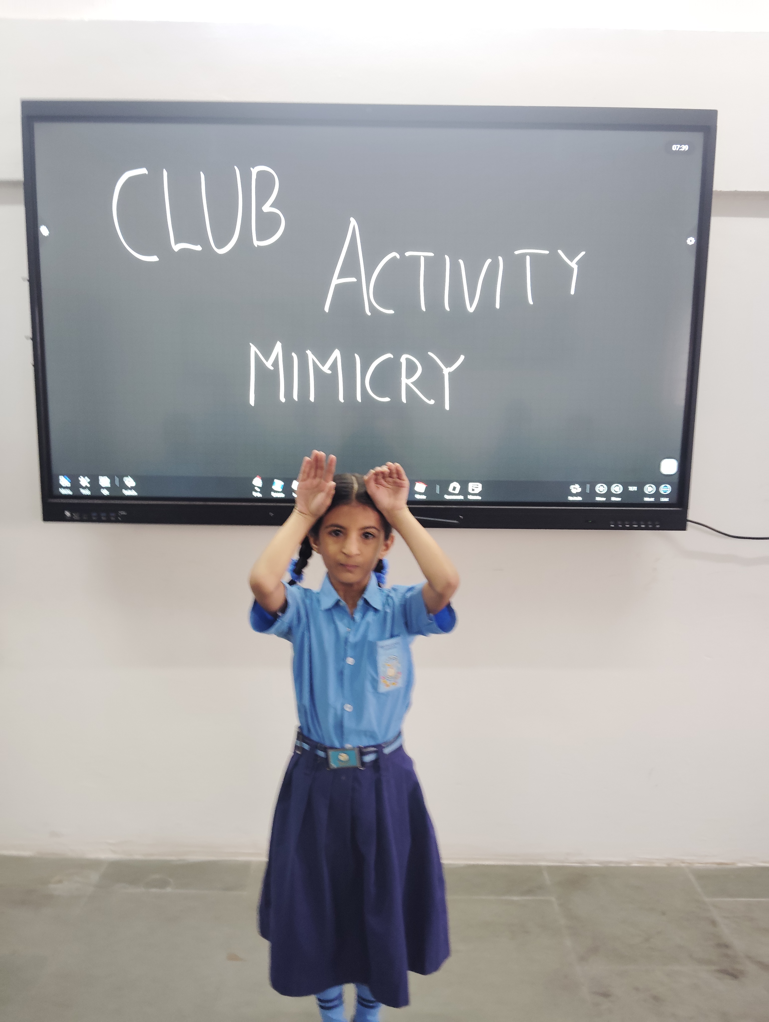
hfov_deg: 49.9
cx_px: 384
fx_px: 827
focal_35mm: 28
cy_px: 511
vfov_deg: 63.4
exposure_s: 1/33.3
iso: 738
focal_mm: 4.22
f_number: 1.8
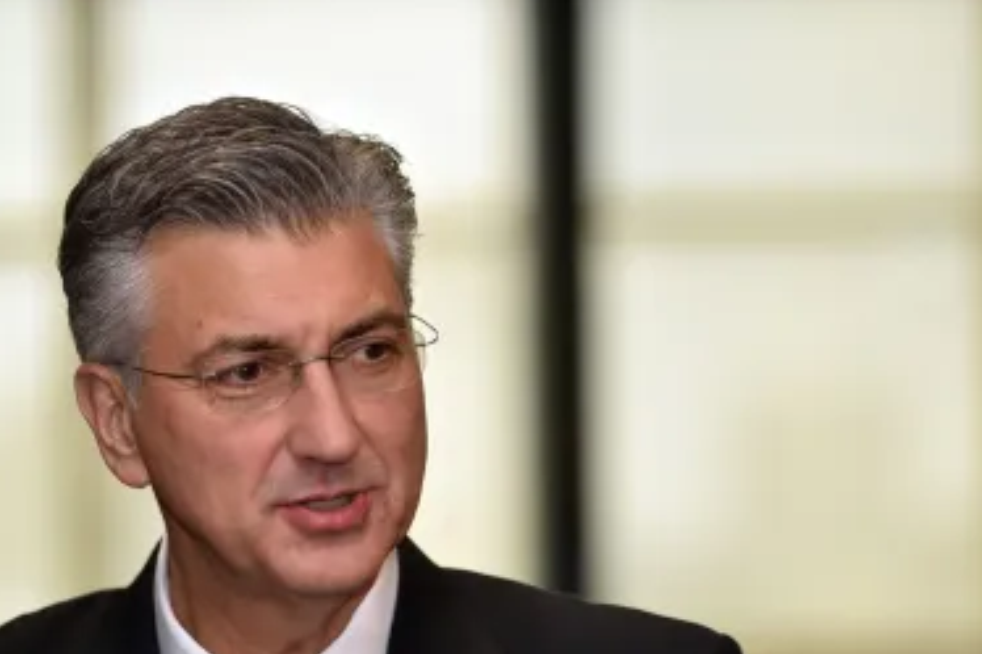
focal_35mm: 231
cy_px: 407
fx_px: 6298
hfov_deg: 8.9
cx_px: 457
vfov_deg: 5.9
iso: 500
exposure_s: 1/160
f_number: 3.2
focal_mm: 180
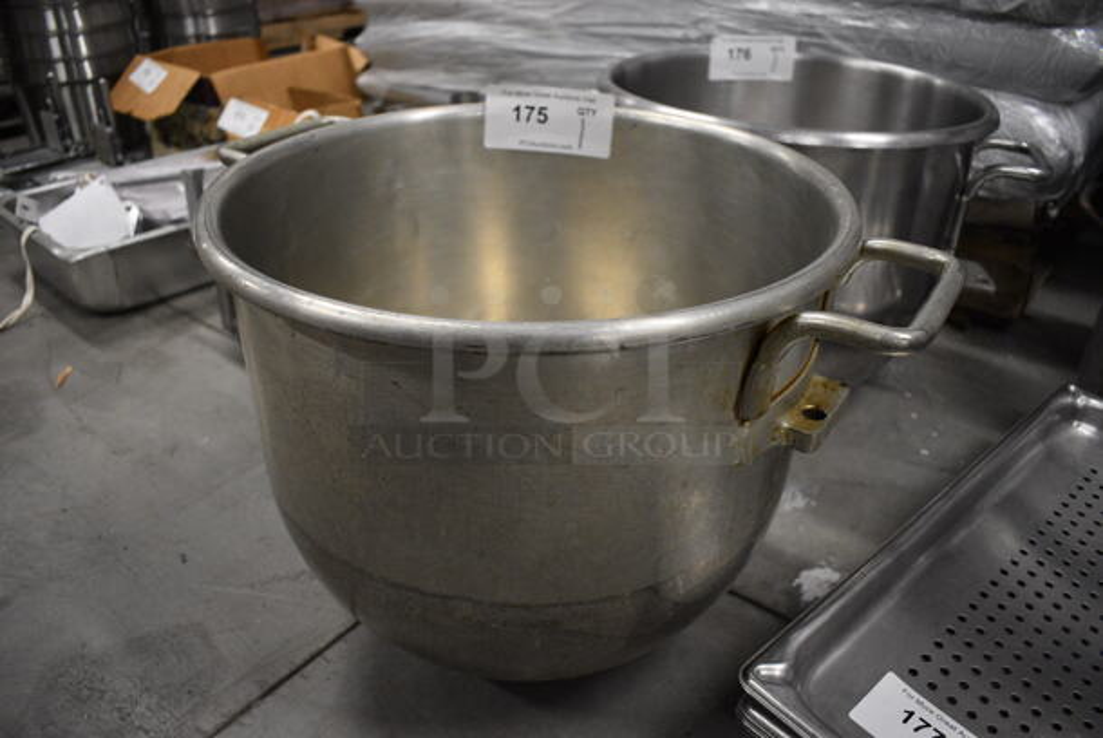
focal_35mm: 27
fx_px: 828
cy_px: 369
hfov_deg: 67.3
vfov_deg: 48.0
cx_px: 552
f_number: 3.5
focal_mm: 18
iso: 2000
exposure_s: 1/125
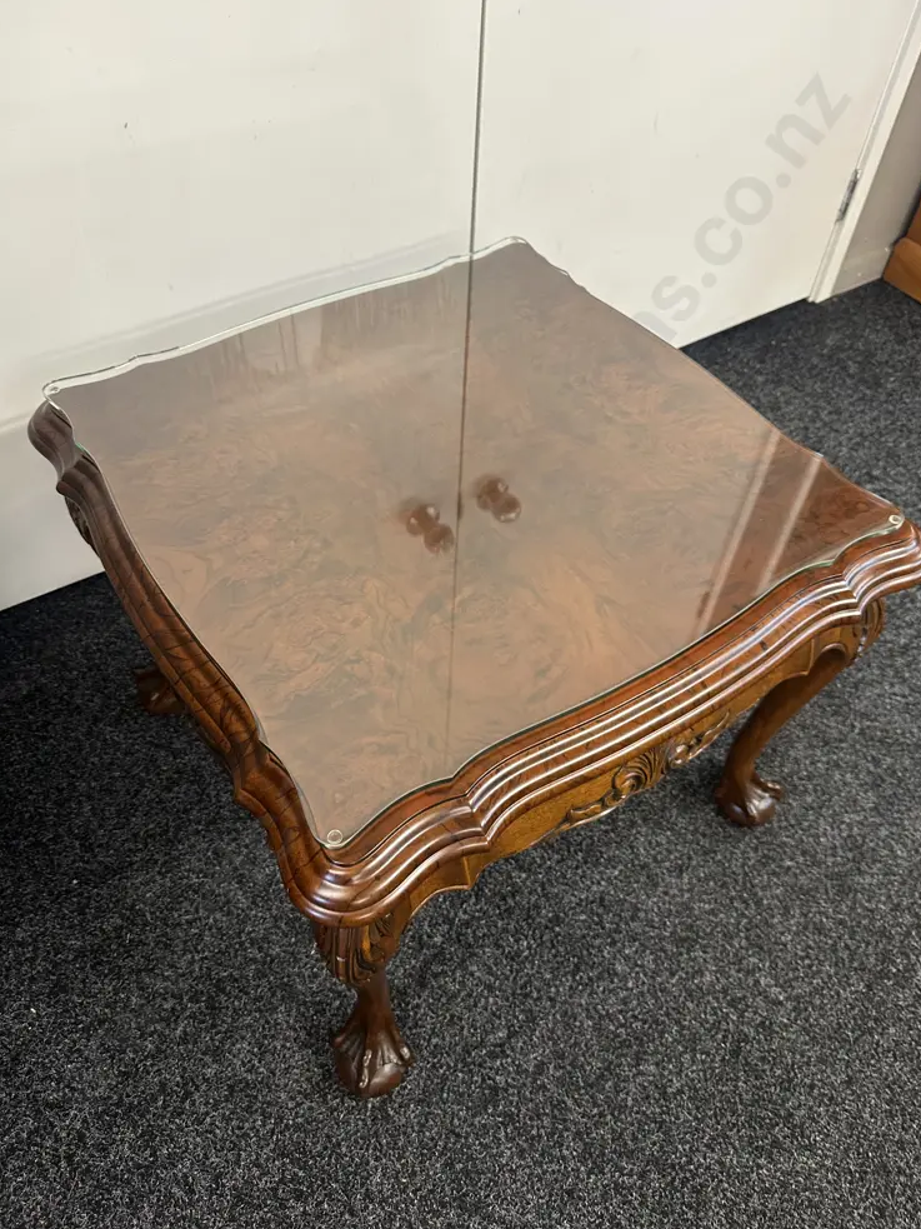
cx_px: 450
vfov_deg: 69.4
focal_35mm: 25
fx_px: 887
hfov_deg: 54.9
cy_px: 598
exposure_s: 1/50
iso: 250
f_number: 1.78
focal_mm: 6.86
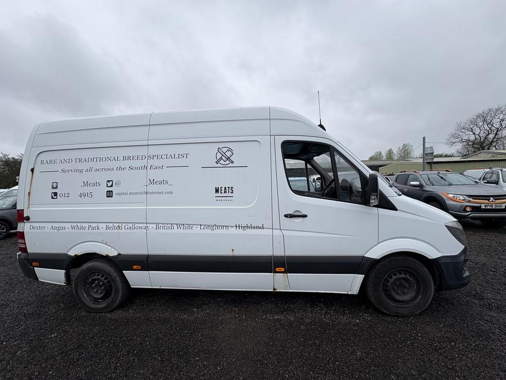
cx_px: 253
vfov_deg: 85.7
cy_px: 190
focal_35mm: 14
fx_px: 205
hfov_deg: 102.1
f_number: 2.2
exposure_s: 1/741
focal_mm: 2.22
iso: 50
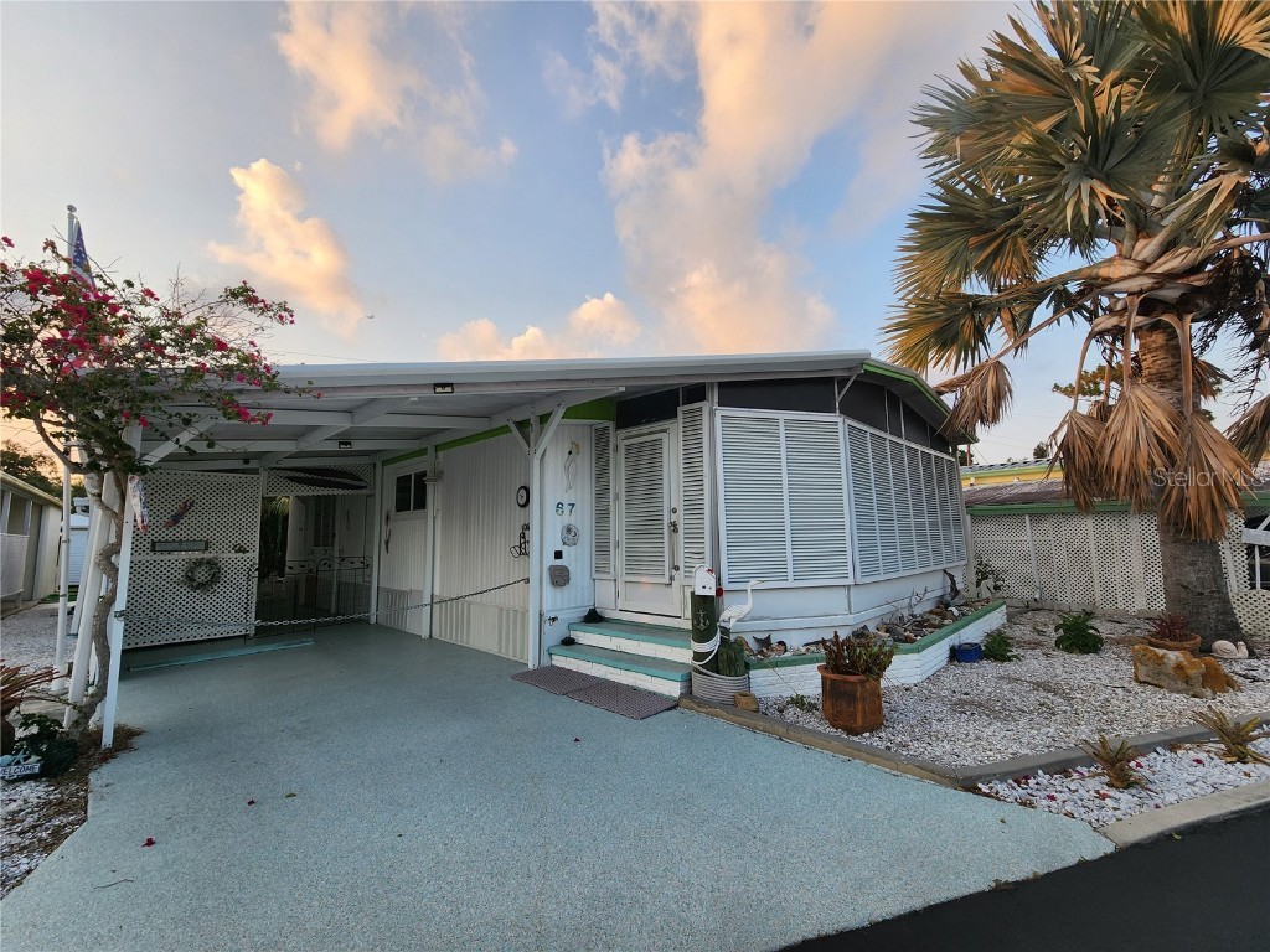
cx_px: 635
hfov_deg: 106.2
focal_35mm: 13
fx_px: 477
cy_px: 476
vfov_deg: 89.9
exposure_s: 1/338
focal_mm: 2.2
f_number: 2.2
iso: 50
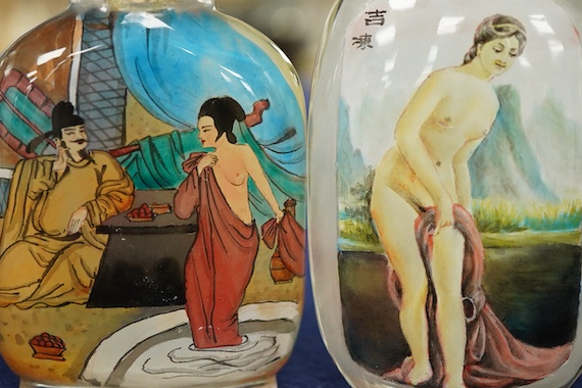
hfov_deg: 28.4
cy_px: 160
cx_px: 311
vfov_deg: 19.2
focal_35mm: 71
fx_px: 1148
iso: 1250
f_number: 5.6
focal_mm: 30
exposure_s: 1/125
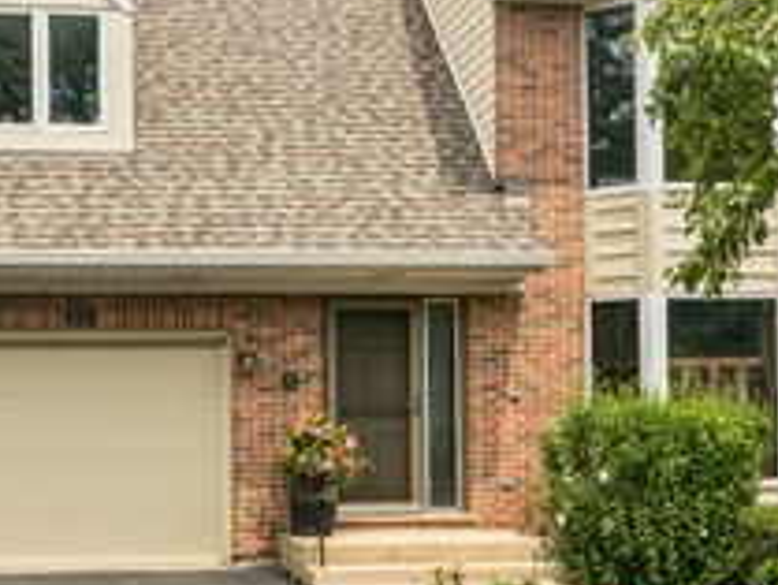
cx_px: 205
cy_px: 292
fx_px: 1394
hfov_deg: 30.7
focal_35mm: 62
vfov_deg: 23.7
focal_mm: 18
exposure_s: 1/320
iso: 200
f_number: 8
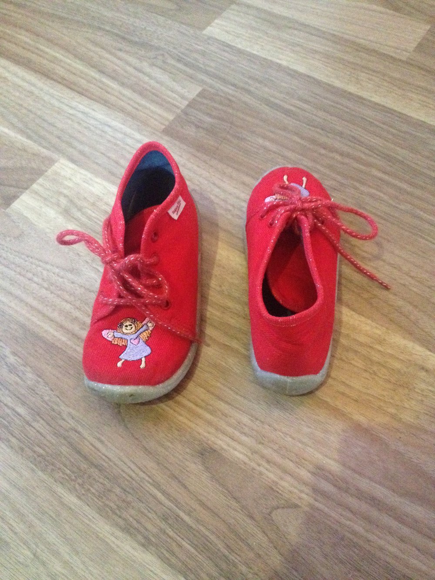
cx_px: 218
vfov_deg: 52.6
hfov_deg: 40.7
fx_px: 586
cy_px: 290
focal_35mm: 35
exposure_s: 1/17
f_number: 2.4
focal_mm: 4.28
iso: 800
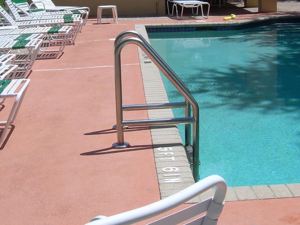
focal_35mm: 68
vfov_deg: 21.2
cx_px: 149
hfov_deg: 28.6
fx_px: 589
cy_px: 25
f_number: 4.6
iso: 50
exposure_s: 1/594
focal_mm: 6.3
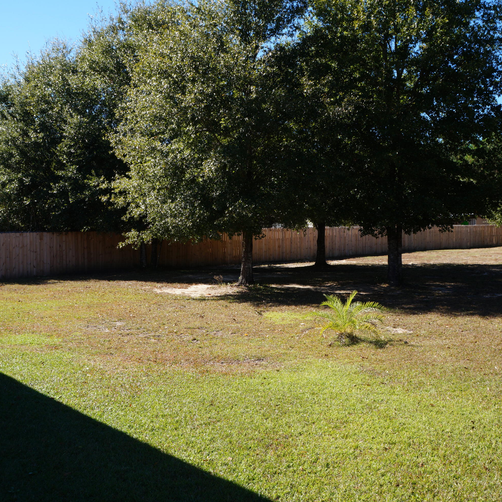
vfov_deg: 47.2
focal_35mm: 35
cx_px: 225
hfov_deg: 47.1
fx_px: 574
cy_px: 250
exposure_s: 1/80
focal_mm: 18
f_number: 11
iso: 100
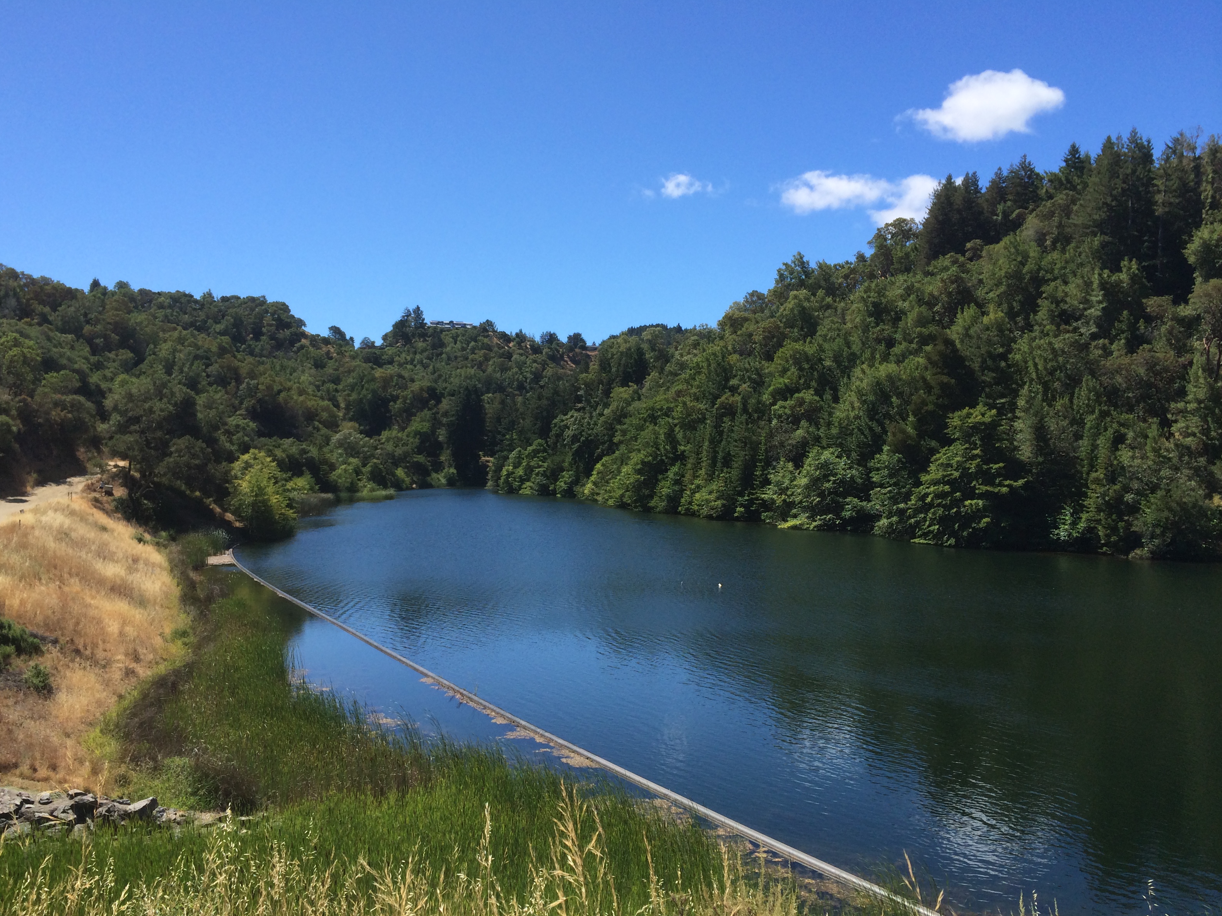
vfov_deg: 45.4
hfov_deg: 58.3
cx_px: 599
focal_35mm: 31
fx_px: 1094
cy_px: 469
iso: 40
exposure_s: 1/1953
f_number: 2.2
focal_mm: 4.12
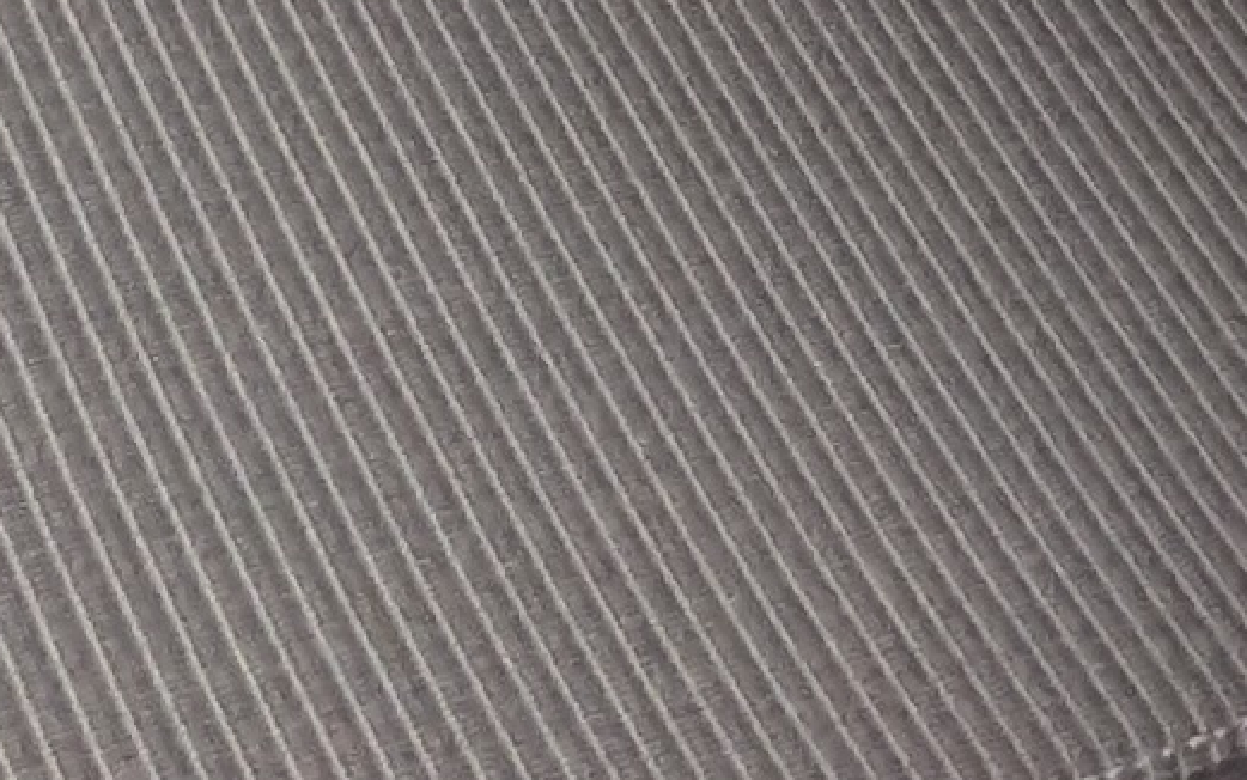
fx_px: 4521
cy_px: -1787
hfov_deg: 15.7
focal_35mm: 133
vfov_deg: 8.0
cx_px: 792
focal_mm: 2.35
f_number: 2.2
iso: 44
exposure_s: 1/42.4
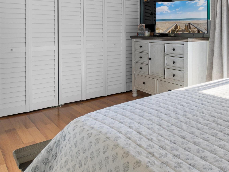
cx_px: 192
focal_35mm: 33
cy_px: 26
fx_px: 218
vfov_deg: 40.5
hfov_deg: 51.0
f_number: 4.5
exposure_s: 1/15
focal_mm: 10
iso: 100
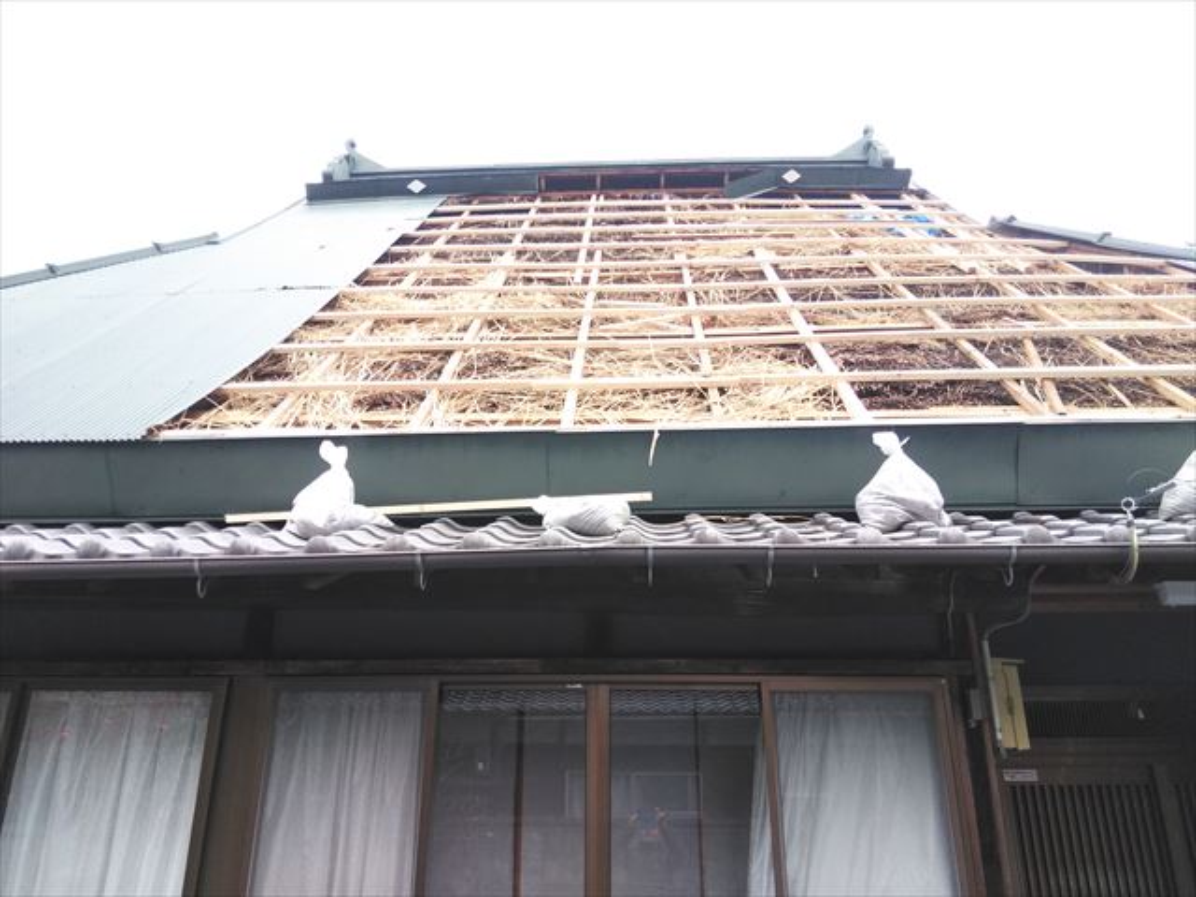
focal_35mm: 25
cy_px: 448
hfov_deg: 69.4
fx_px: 864
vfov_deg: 54.9
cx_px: 598
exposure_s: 1/120
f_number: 2.2
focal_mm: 3.4
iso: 250
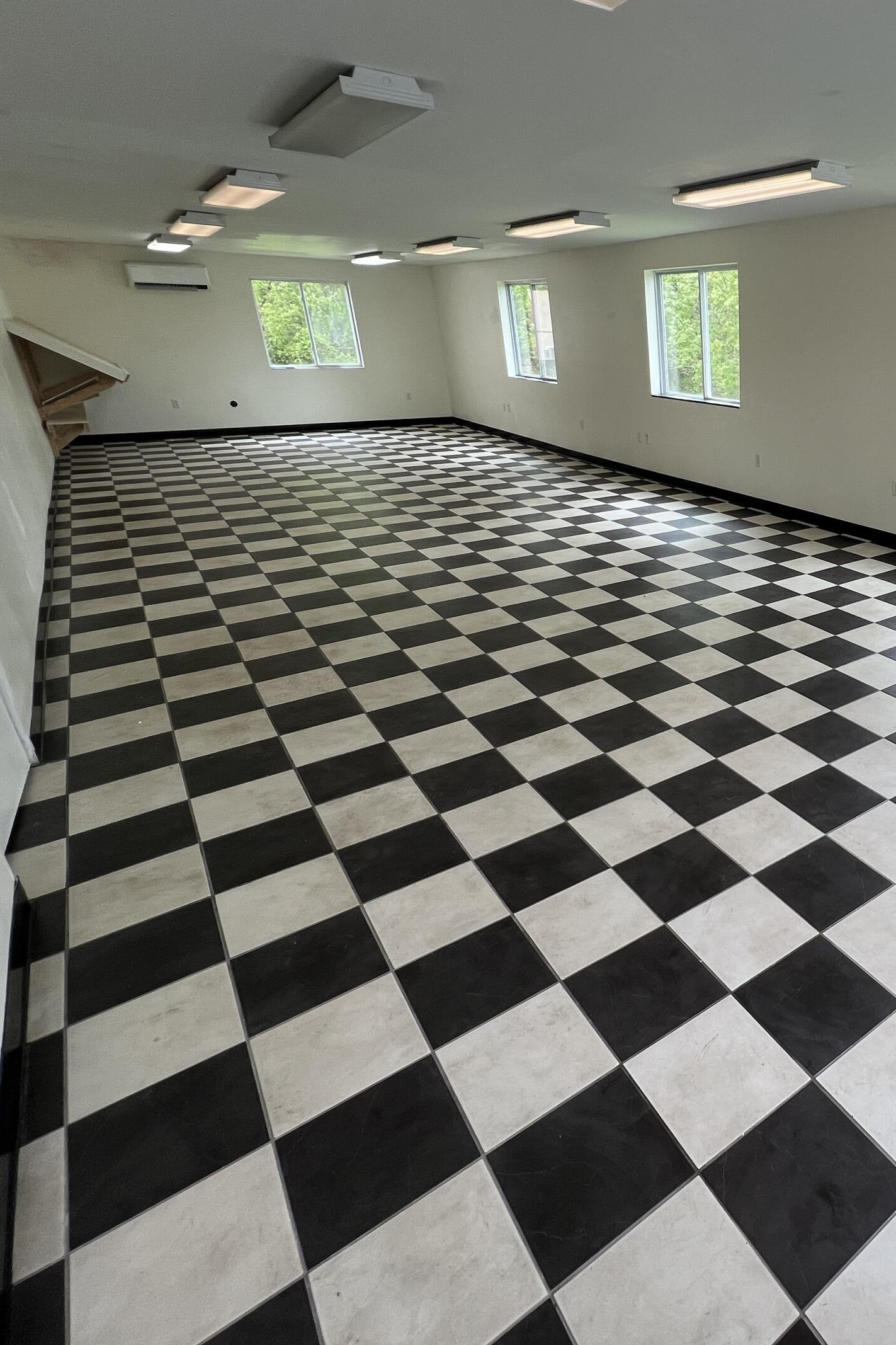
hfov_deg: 55.9
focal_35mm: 19
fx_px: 709
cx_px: 807
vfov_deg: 86.8
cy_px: 637
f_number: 1.8
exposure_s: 1/120
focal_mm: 1.57
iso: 64
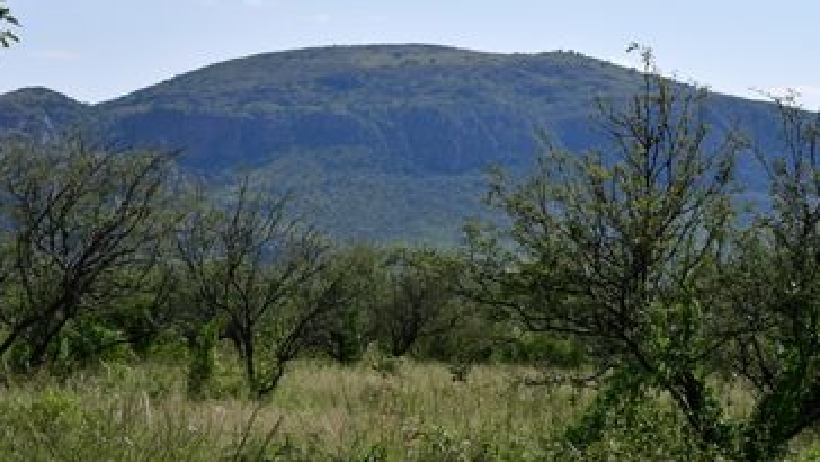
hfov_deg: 18.1
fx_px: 2566
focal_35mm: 118
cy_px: 208
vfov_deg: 10.3
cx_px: 356
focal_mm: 55
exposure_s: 1/1250
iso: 800
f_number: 14
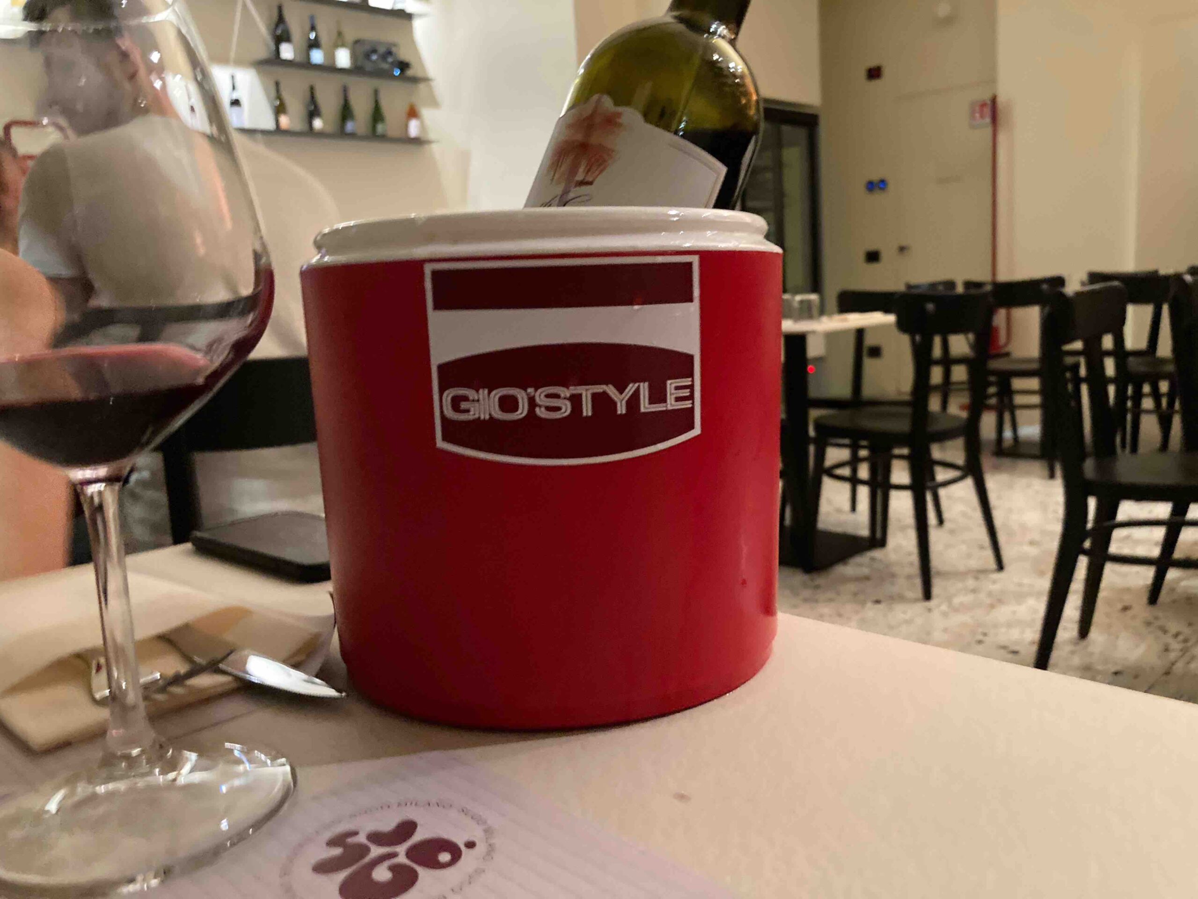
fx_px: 969
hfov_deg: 63.4
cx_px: 599
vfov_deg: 49.7
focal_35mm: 28
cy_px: 450
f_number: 1.8
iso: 640
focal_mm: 3.99
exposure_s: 1/25
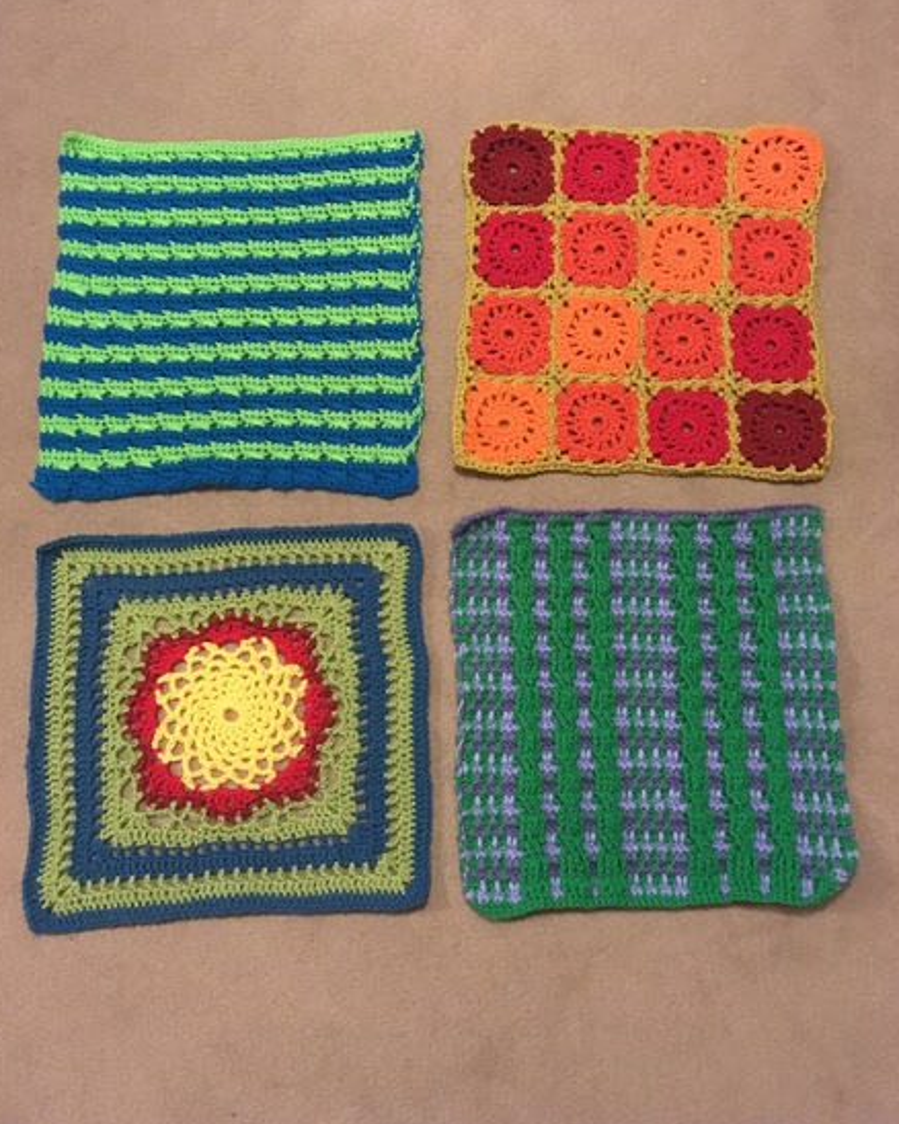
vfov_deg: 57.2
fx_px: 1032
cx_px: 447
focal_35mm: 31
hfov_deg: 47.1
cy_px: 539
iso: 400
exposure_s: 1/17
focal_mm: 4.15
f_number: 2.2
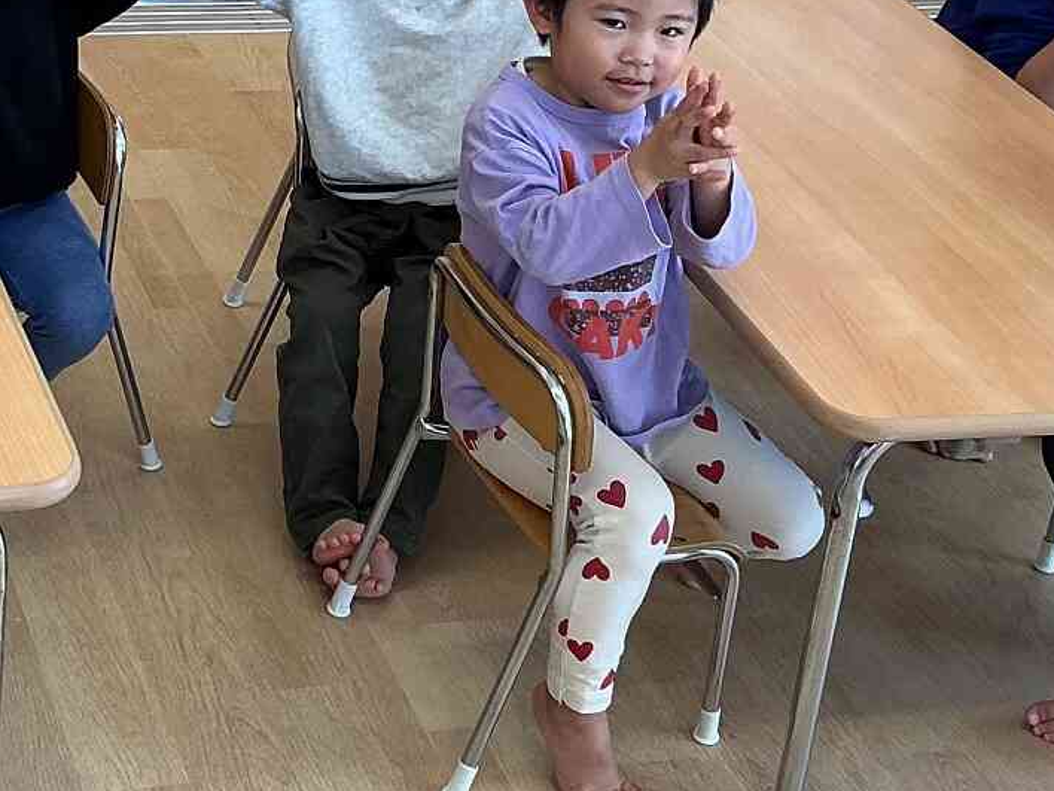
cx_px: 208
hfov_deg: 23.8
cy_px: 183
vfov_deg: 18.1
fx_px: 2466
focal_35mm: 81
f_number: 1.8
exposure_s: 1/120
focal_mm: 3
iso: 32
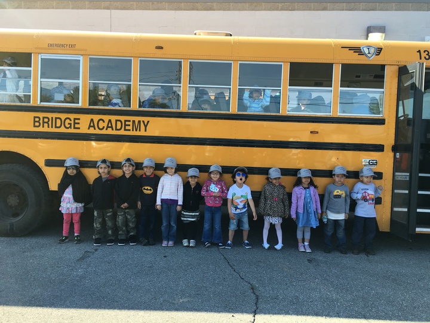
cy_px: 162
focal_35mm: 29
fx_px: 360
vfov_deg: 48.2
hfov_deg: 61.7
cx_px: 215
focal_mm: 4.15
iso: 25
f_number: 2.2
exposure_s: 1/316
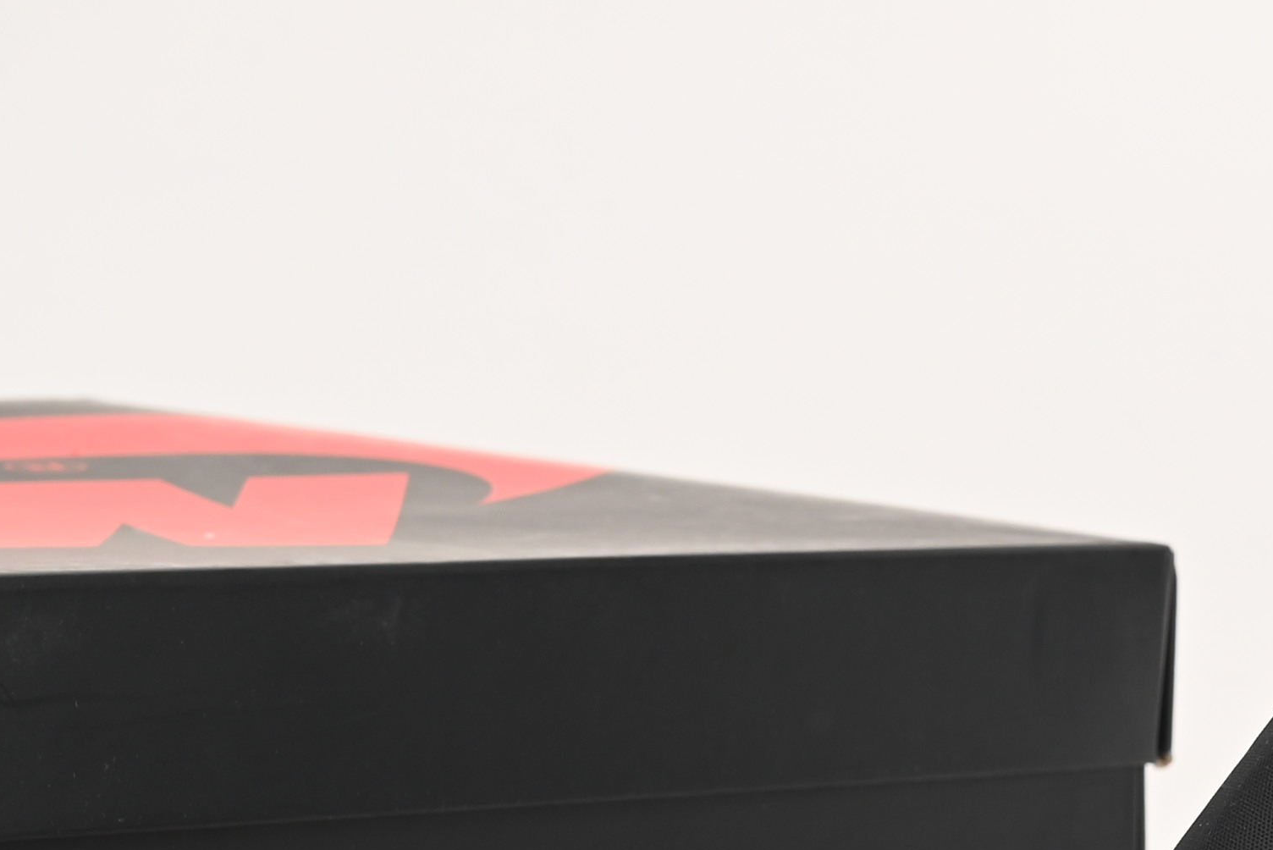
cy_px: 799
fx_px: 6792
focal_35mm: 192
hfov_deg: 10.5
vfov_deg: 7.1
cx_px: 1535
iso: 100
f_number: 11
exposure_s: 1/200
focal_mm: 48
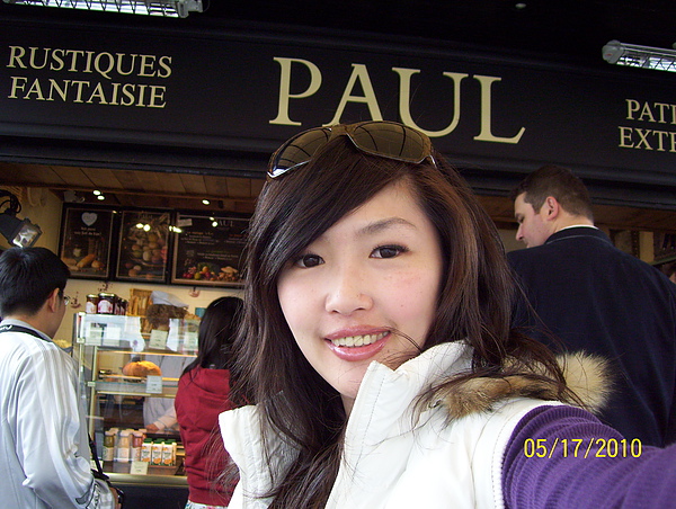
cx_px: 338
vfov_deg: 39.8
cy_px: 254
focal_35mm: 36
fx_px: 704
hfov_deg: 51.3
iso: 250
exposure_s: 1/160
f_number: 2.7
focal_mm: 6
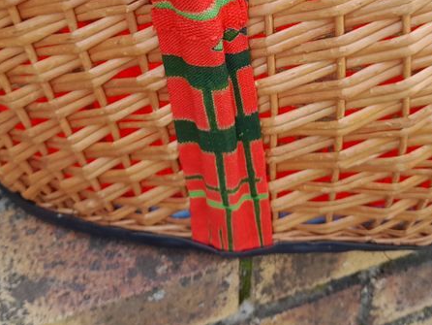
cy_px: 50
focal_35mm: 56
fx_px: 699
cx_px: 233
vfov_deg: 25.5
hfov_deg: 34.3
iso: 32
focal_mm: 4.6
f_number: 2
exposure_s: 1/100
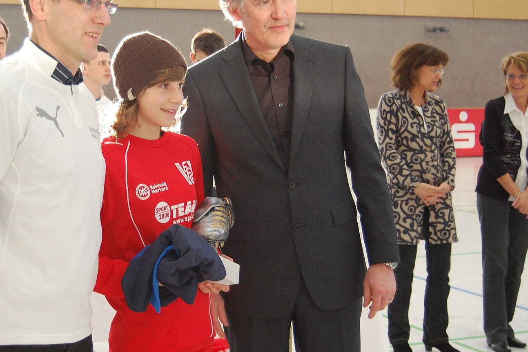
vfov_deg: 19.8
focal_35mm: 69
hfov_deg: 29.1
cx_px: 165
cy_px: 154
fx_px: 1008
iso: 800
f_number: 4.5
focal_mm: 31
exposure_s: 1/160
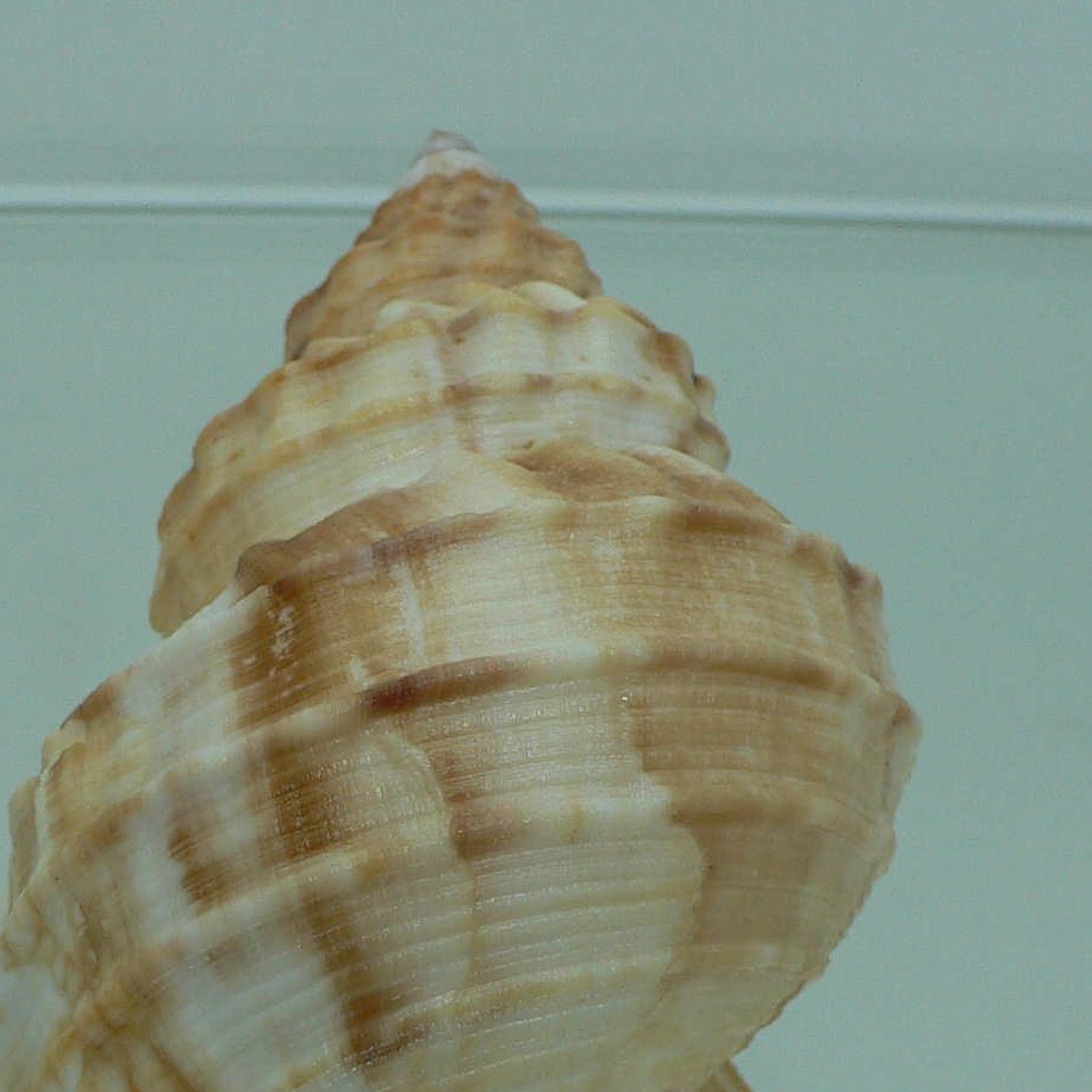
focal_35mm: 68
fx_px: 2427
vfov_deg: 25.1
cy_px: 795
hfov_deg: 25.3
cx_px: 426
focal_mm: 4.6
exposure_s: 1/60
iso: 80
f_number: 2.8
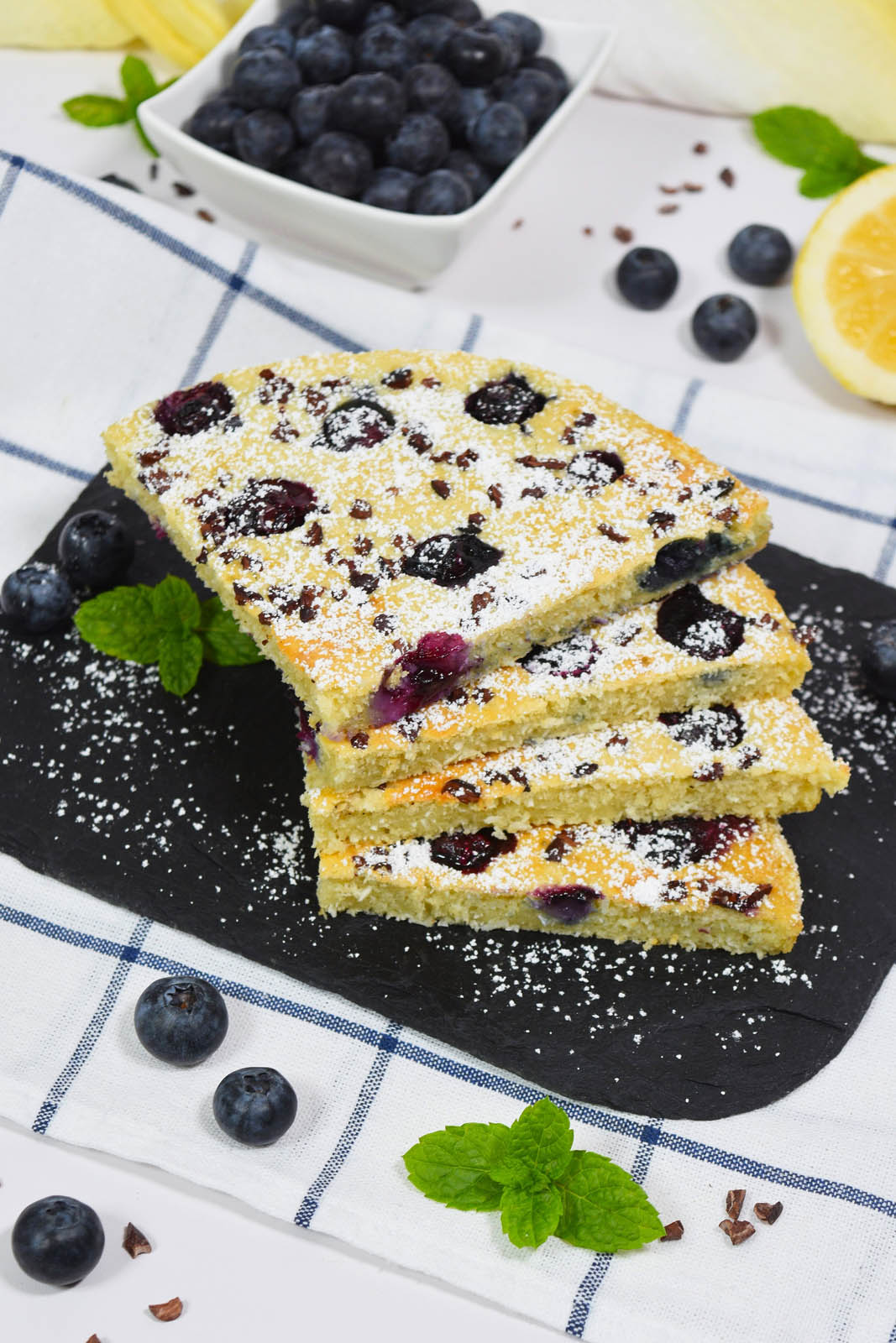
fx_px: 3060
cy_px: 672
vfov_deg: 24.8
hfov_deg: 16.7
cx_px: 448
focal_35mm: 82
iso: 500
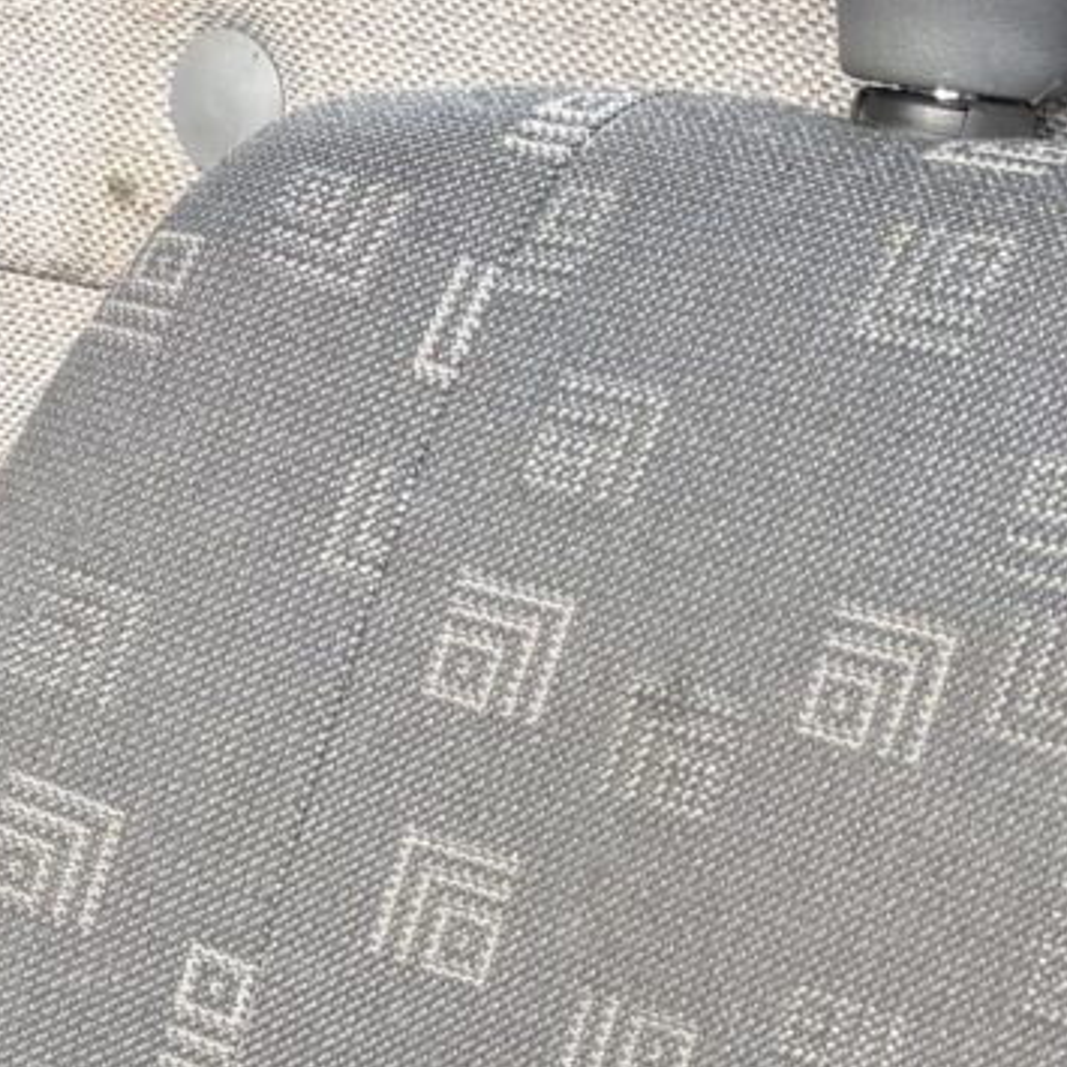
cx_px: -809
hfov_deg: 10.8
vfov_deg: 11.4
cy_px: 502
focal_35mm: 153
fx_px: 5336
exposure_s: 1/192
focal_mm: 6.76
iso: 64
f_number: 1.78
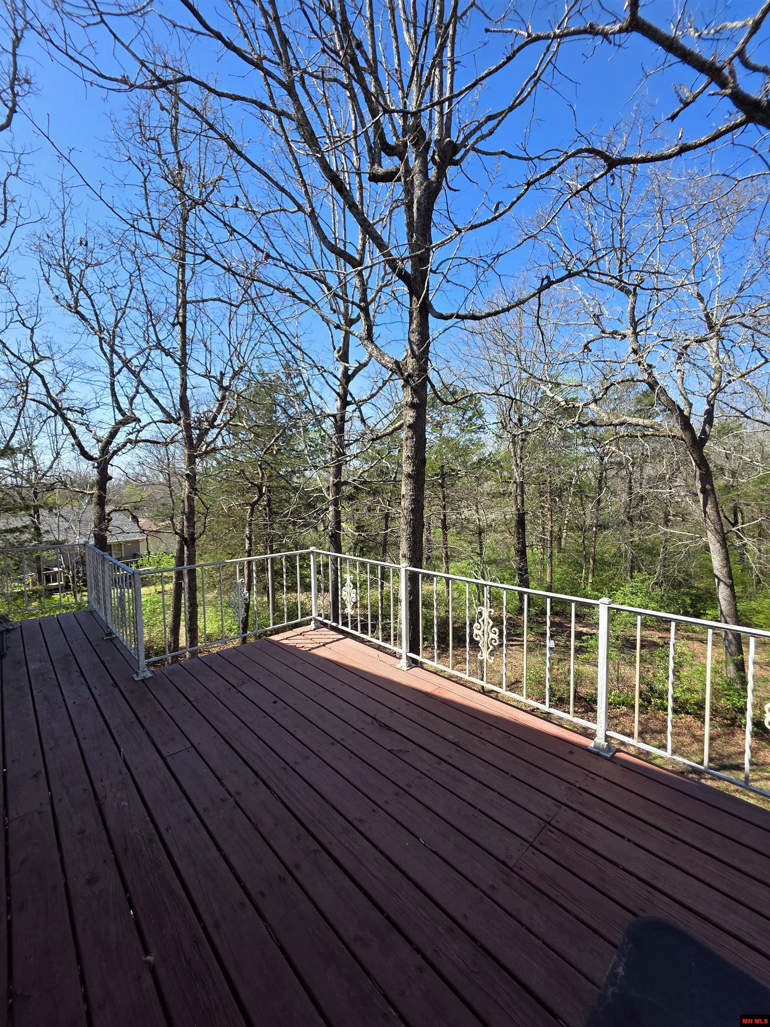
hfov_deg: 89.9
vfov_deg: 106.2
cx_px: 385
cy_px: 514
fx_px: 386
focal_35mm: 13
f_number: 1.9
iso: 40
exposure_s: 1/748
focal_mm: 2.2
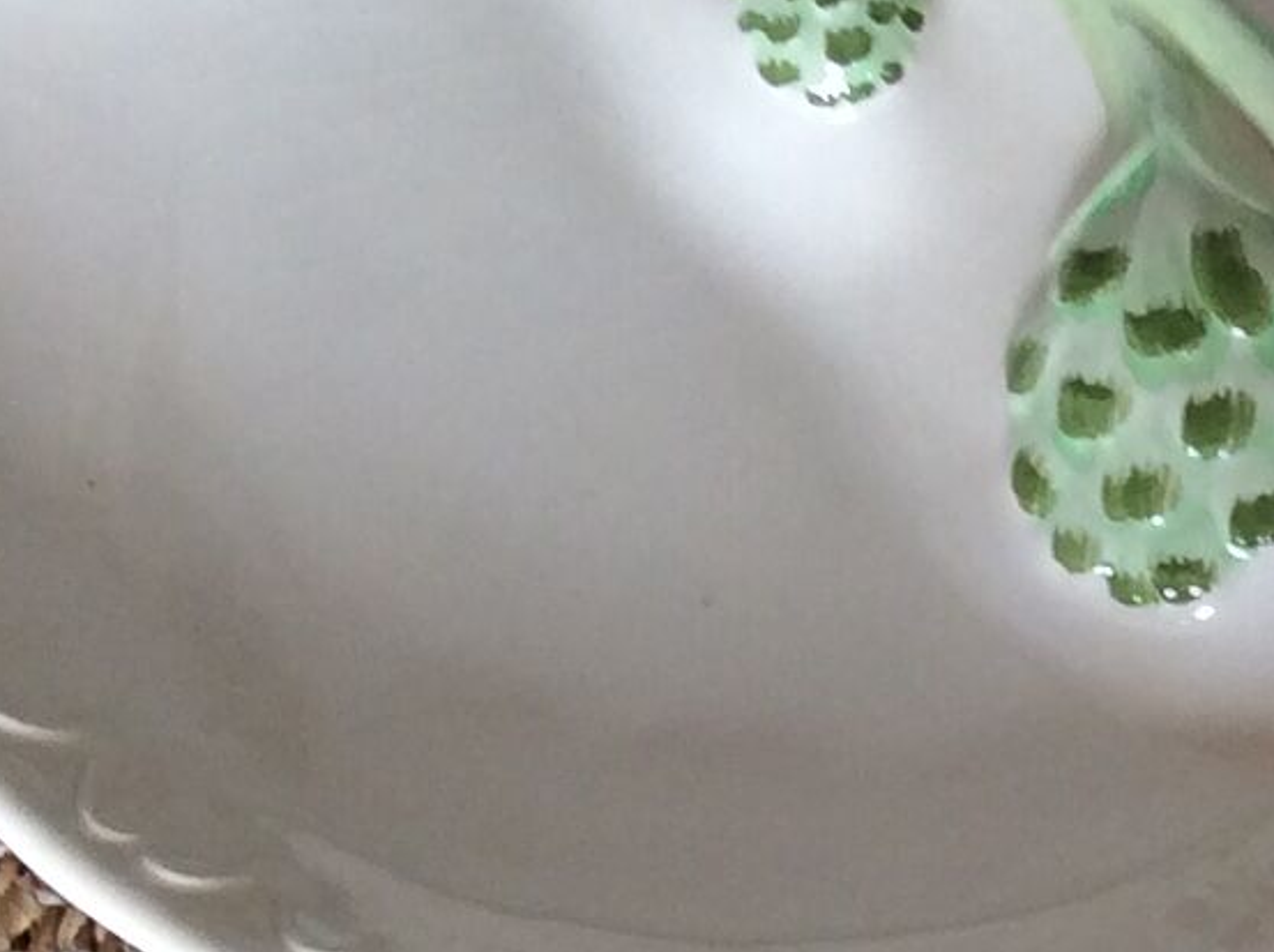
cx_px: 1682
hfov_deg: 12.7
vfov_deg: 9.7
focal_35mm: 150
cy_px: 1268
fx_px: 5512
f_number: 2.4
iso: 40
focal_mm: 3.3
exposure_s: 1/50
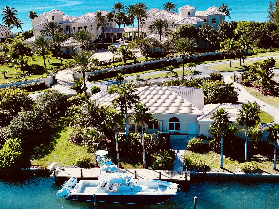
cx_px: 140
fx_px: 193
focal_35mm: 24
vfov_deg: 56.8
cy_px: 104
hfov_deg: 71.6
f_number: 2.8
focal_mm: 12.29
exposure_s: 1/5000
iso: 250
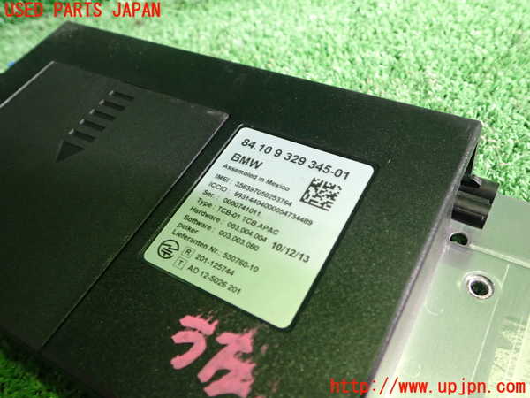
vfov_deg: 46.8
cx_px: 265
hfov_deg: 60.0
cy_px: 199
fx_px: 459
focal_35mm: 30
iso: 320
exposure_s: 1/30
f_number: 2.3
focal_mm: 5.4
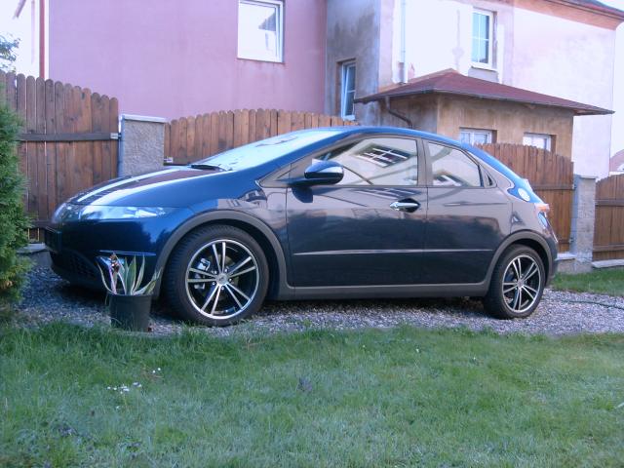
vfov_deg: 40.7
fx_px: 631
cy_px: 234
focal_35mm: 35
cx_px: 312
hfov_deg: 52.6
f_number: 2.8
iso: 80
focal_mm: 5.8
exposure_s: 1/125
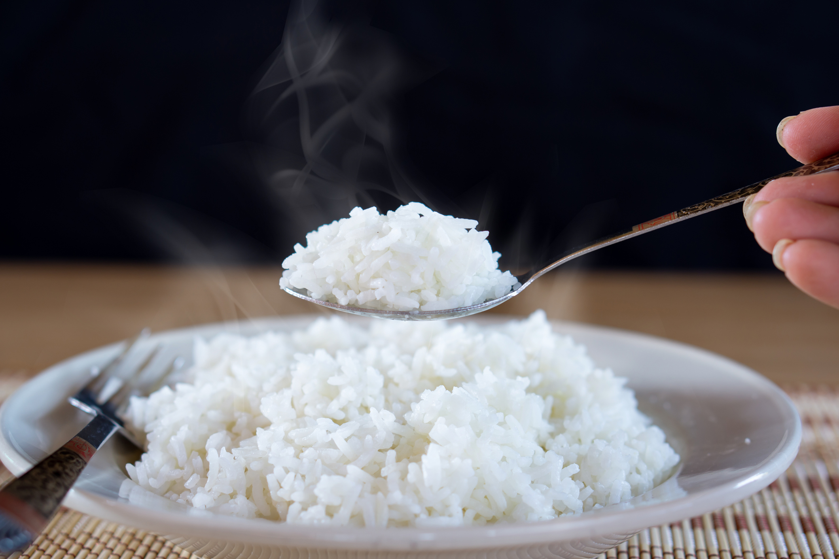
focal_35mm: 75
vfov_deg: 18.2
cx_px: 420
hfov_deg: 27.0
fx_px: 1748
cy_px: 280
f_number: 3.2
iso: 100
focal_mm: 50
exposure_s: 1/25
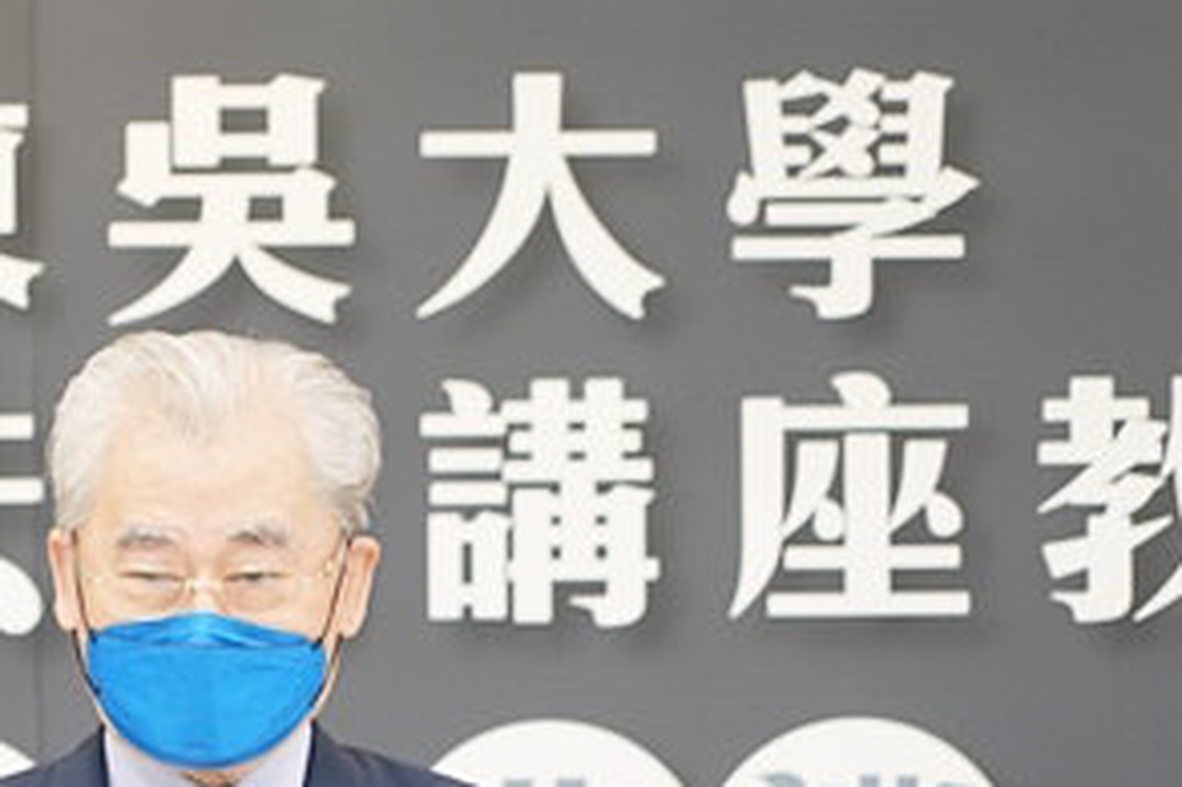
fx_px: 15652
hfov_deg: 4.3
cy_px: 789
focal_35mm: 477
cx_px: 190
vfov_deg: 2.9
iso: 800
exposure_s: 1/25
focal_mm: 237
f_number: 6.3
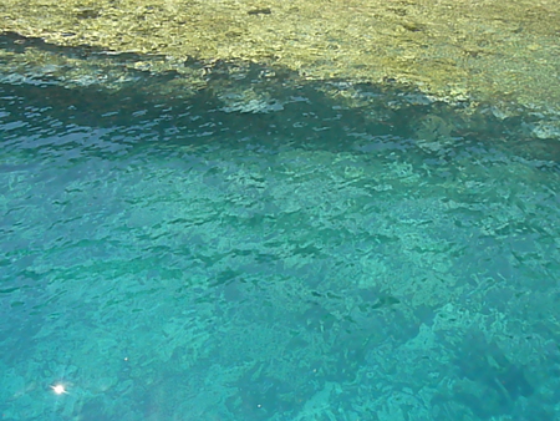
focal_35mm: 38
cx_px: 280
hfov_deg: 49.0
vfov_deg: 37.8
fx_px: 615
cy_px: 210
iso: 800
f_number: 5
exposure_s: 1/1600
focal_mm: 5.6
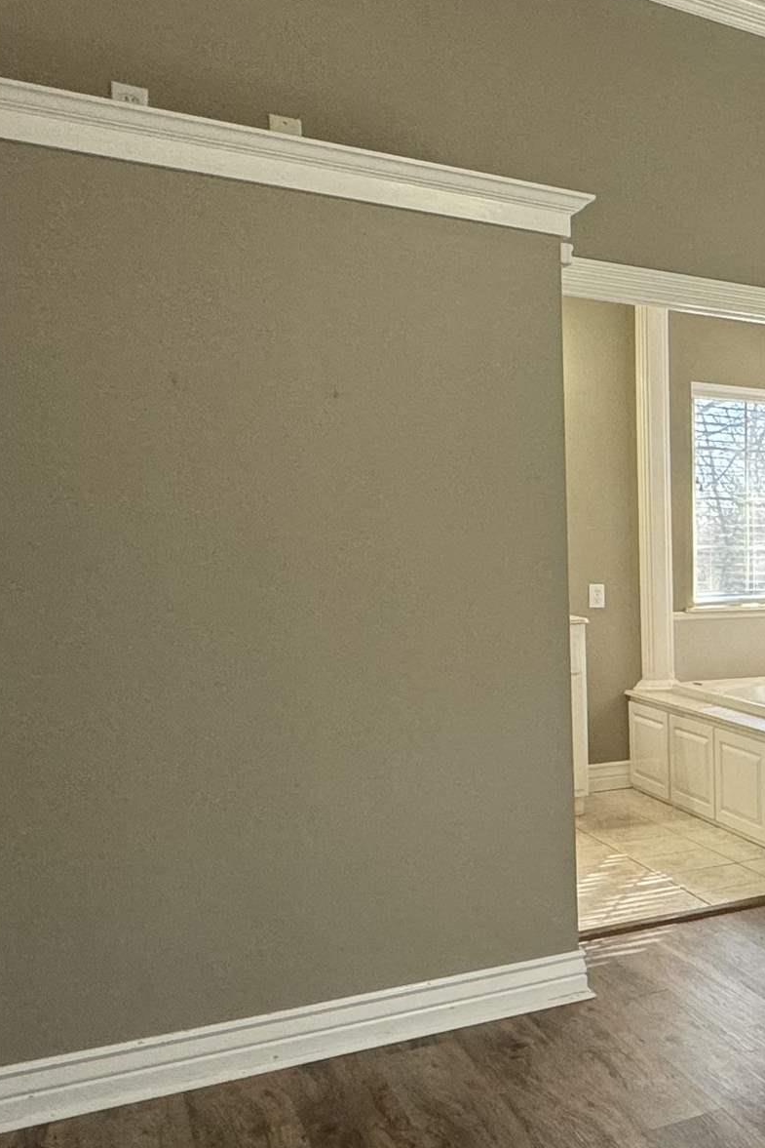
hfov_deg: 26.1
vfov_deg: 50.5
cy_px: 656
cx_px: 1140
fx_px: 1211
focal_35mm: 38
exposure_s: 1/120
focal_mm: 2.22
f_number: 2.2
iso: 160
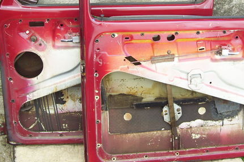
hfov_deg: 35.6
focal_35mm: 56
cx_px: 131
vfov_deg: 24.0
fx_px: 380
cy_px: 48
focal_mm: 6
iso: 80
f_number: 2.7
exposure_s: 1/80
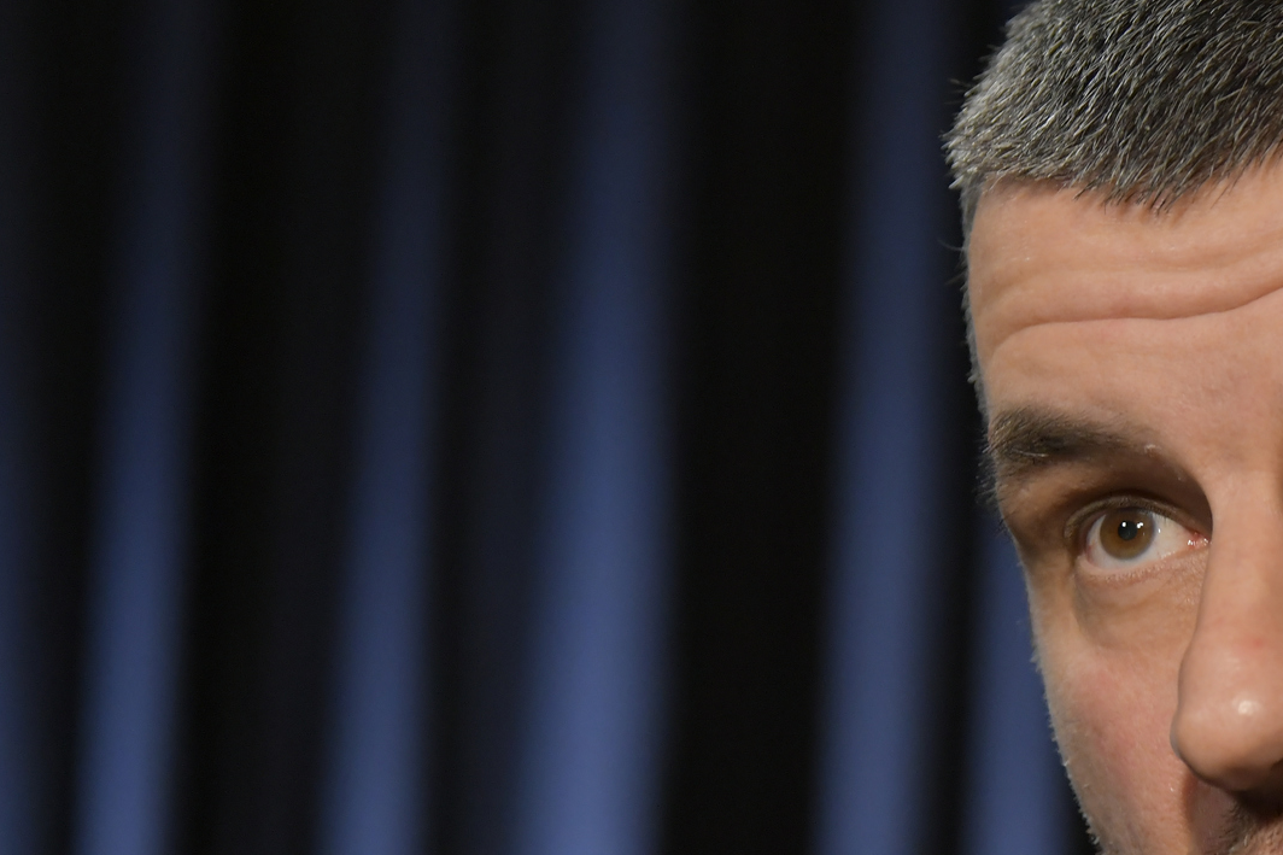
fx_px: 10048
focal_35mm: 282
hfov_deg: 7.3
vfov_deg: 4.9
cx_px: 1390
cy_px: 576
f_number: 3.5
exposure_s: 1/250
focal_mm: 120
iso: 2000
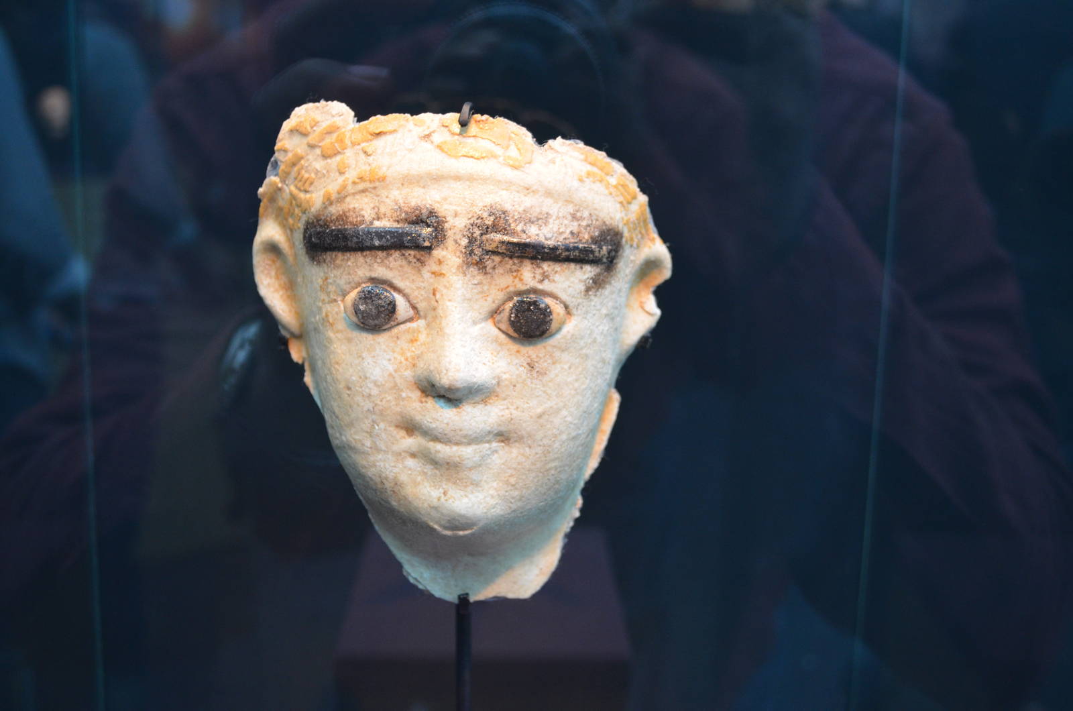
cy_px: 356
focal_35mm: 44
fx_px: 1294
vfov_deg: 30.7
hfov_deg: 45.0
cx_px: 536
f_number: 4.5
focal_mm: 29
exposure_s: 1/30
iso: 1000
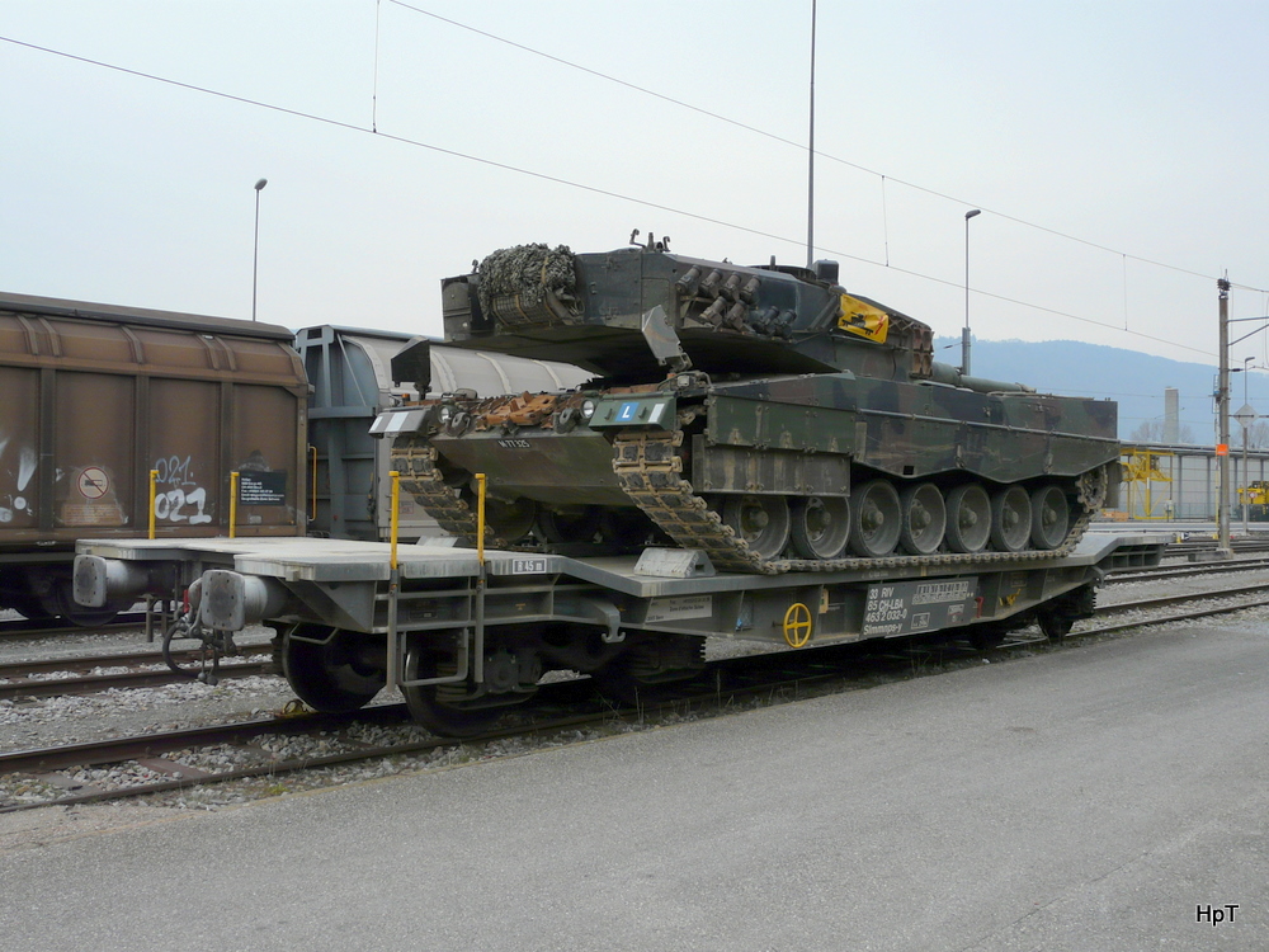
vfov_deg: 40.7
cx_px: 634
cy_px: 476
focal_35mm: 35
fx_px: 1283
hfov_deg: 52.6
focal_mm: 5.7
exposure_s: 1/100
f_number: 3.2
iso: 100
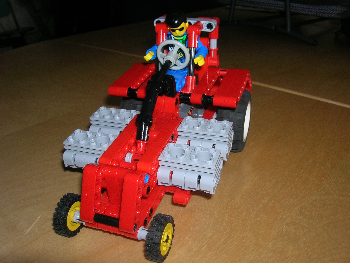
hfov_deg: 54.0
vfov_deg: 41.8
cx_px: 175
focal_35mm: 34
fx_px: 344
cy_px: 132
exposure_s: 1/60.1
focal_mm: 5.7
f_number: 4.9
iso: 50
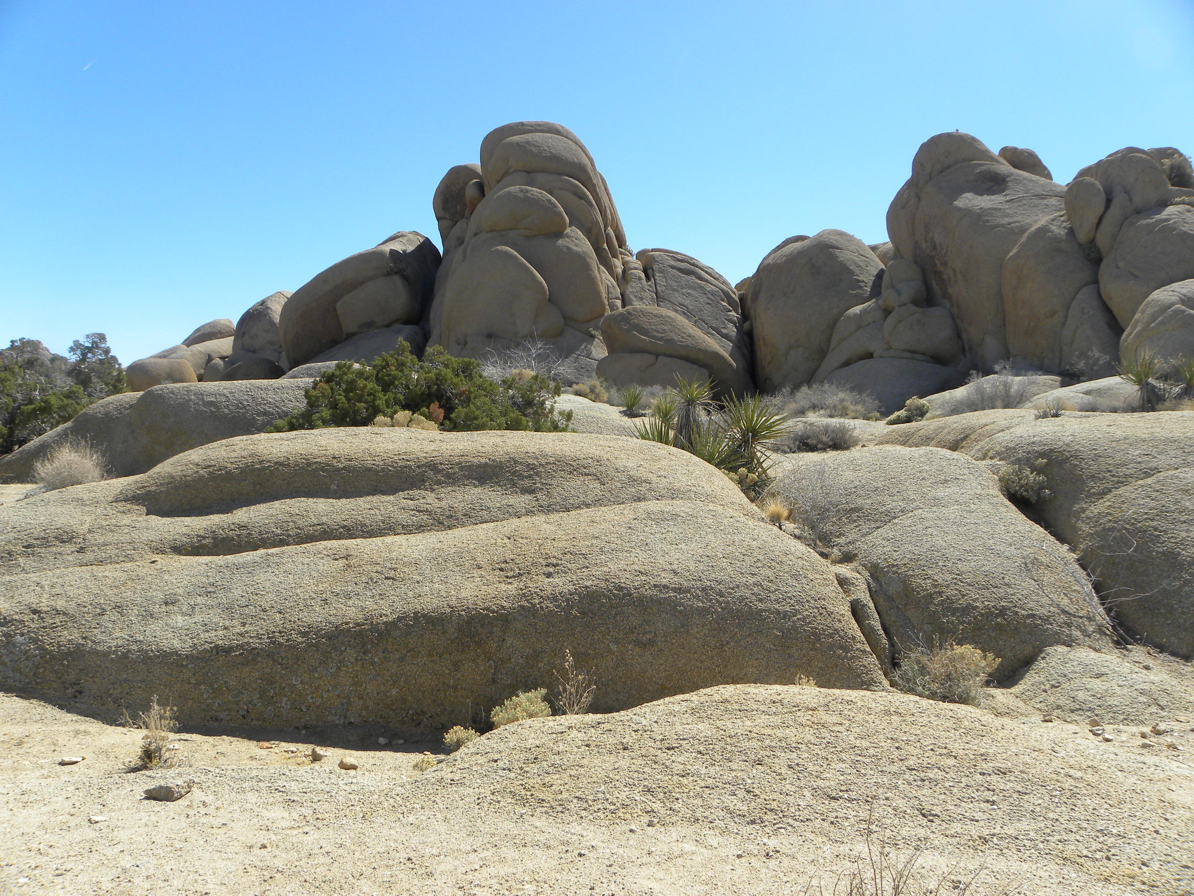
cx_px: 597
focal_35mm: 26
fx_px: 897
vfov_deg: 53.1
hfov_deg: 67.3
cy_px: 448
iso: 64
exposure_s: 1/255
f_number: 5.6
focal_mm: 4.6
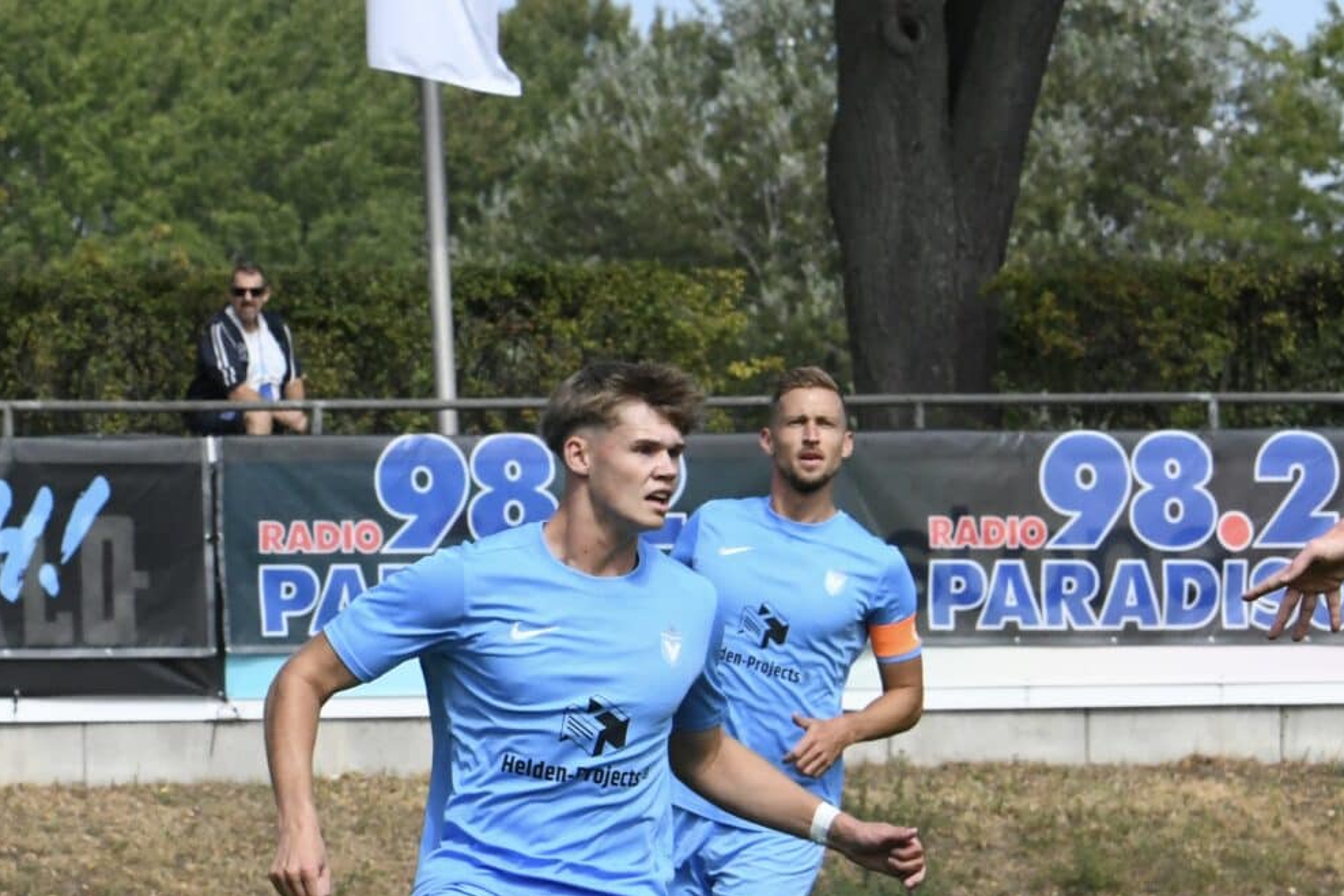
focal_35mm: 342
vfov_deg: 4.0
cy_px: 710
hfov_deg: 6.0
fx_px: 12769
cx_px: 1030
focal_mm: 165
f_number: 14
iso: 2000
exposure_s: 1/1600
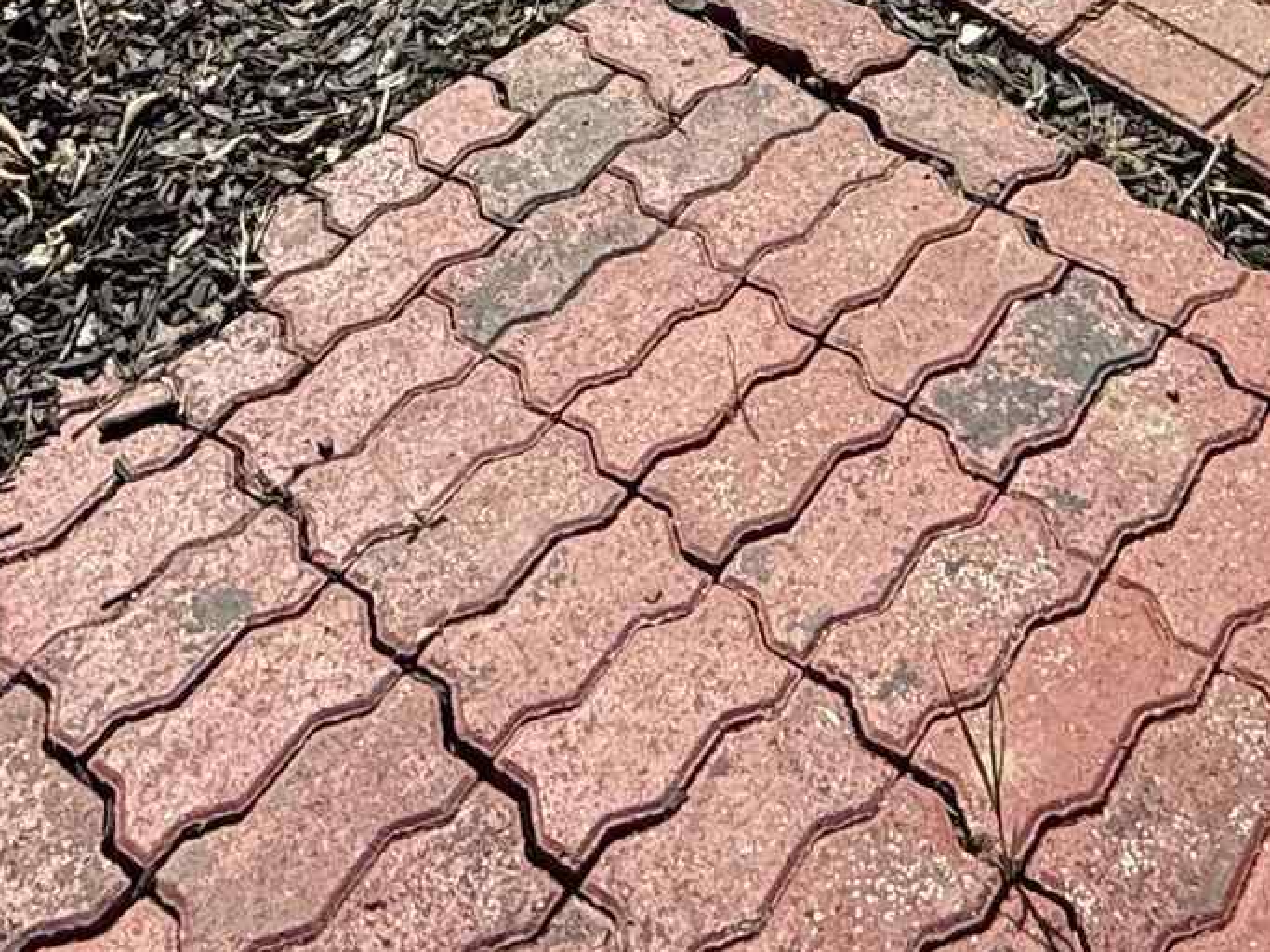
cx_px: 759
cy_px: -1153
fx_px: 2311
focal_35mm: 63
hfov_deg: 30.7
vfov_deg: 15.8
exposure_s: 1/1961
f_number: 2.2
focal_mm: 2.22
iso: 64
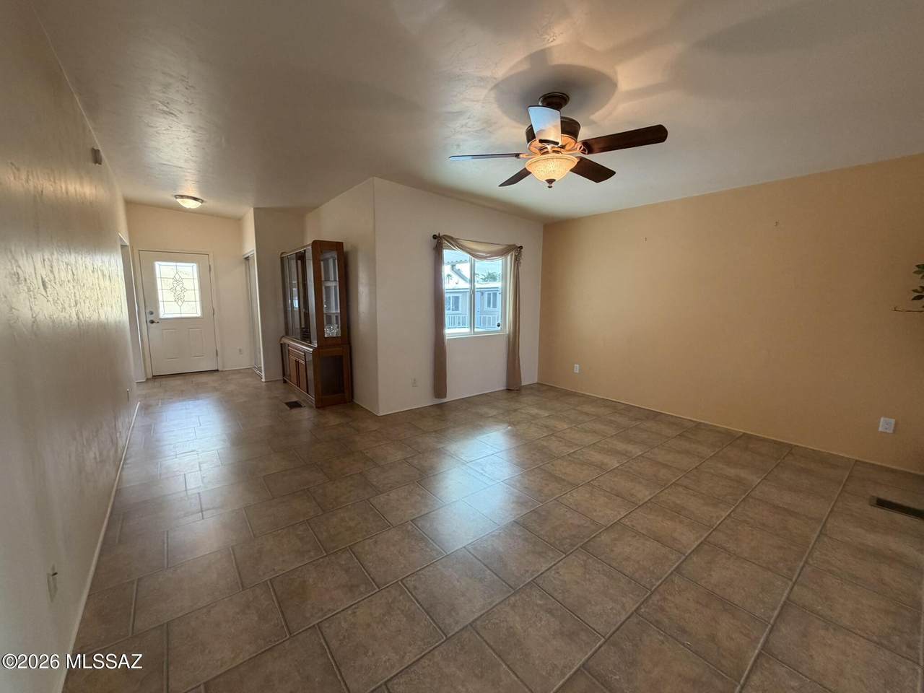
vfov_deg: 85.7
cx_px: 462
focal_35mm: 14
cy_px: 346
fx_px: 374
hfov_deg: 102.1
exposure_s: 1/120
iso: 250
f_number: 2.2
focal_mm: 2.22
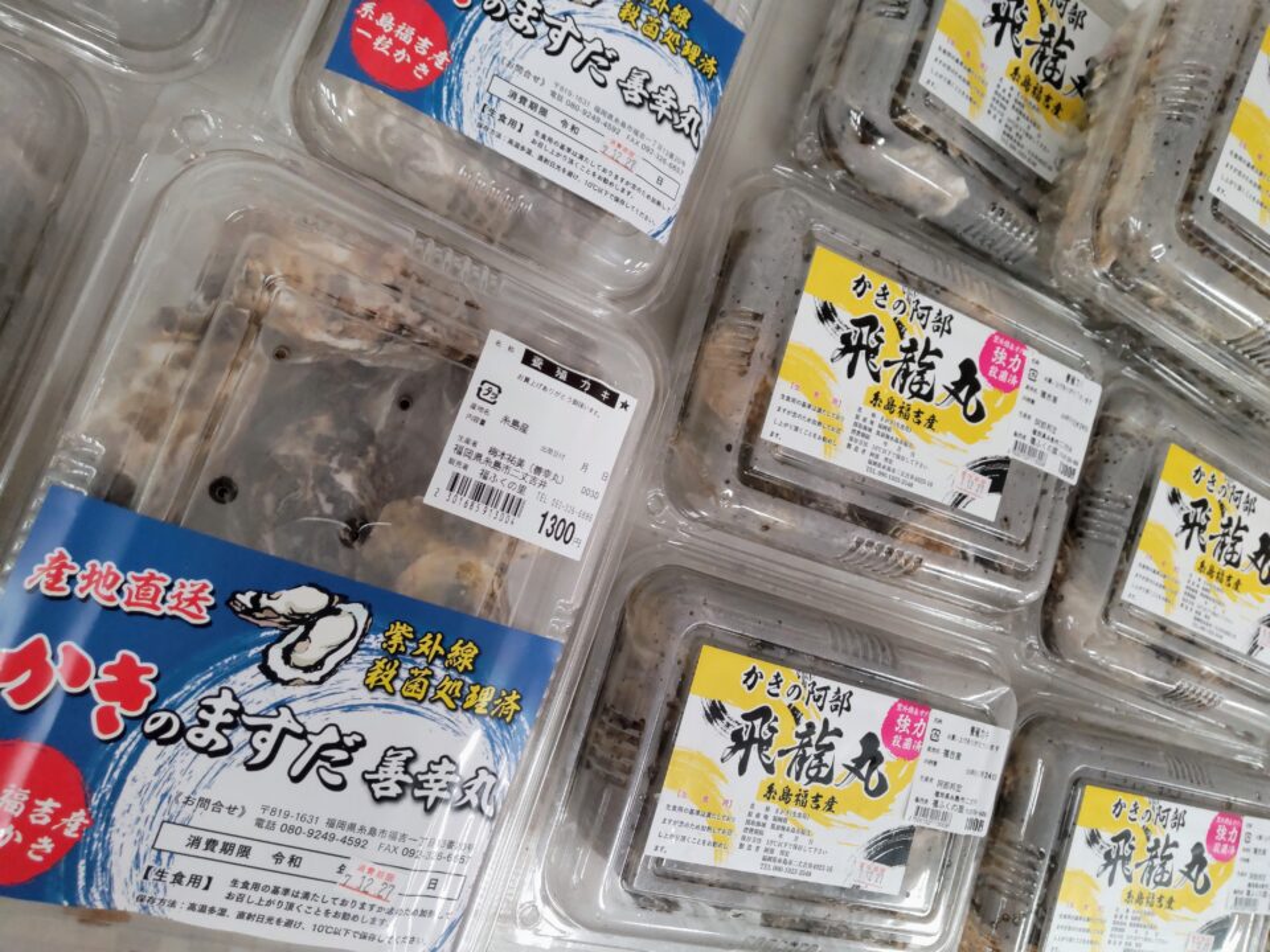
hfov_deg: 71.6
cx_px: 635
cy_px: 476
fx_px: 881
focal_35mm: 24
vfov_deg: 56.8
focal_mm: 3.43
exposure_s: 1/50
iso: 223
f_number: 2
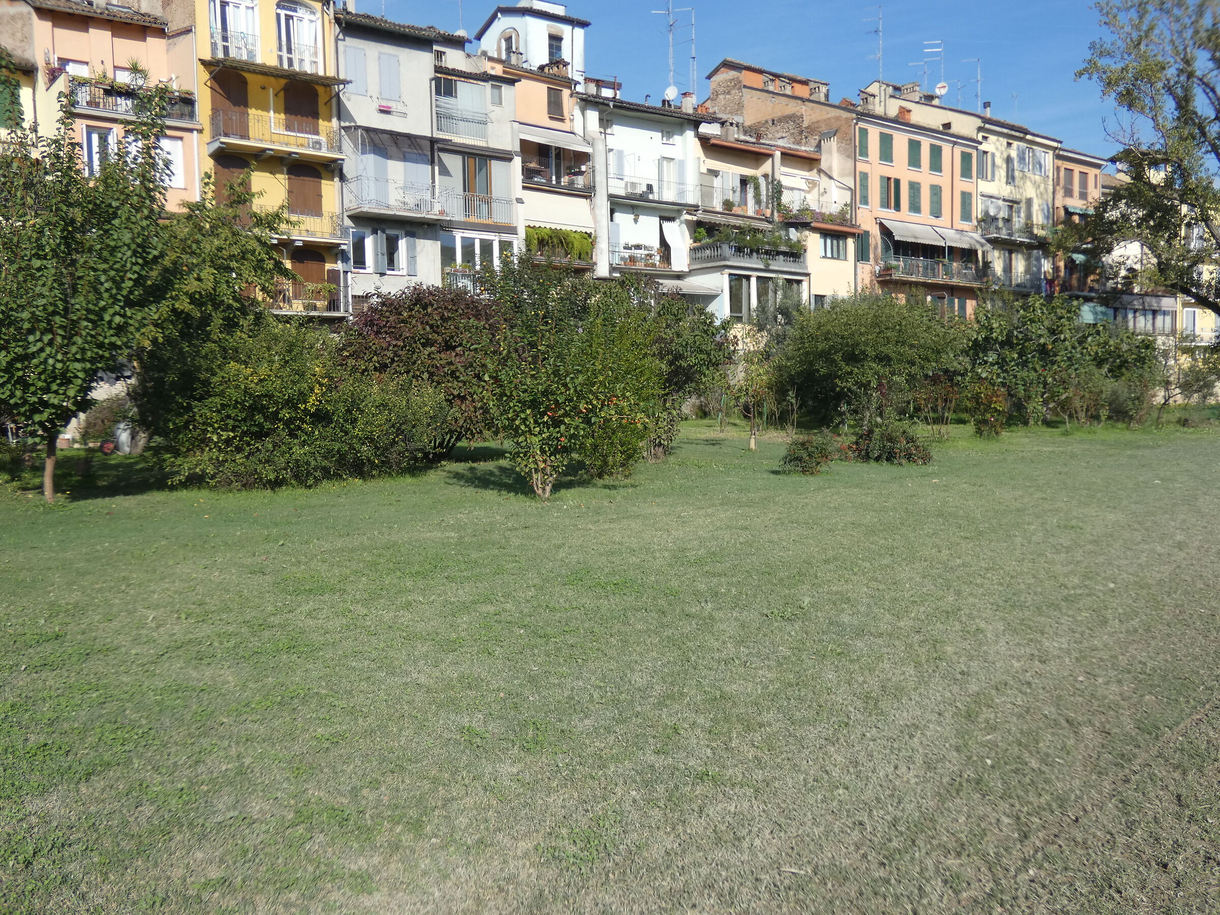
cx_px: 610
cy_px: 458
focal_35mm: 32
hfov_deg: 56.8
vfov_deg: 44.2
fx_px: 1128
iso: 80
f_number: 3.4
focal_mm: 5.8
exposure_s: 1/1000
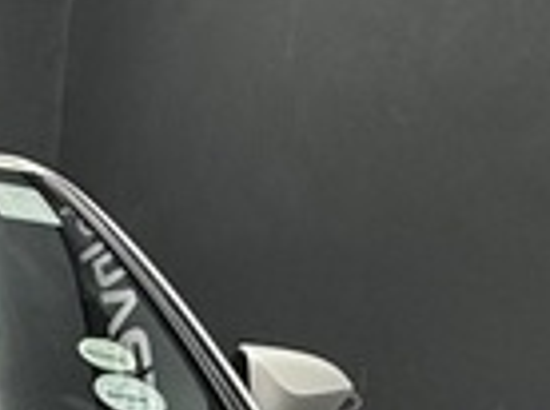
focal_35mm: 104
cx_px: -363
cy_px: 923
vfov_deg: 12.0
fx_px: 1650
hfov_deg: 16.6
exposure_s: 1/99
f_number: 2.2
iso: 64
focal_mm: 2.22
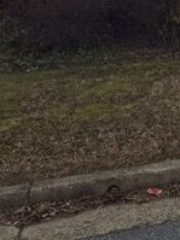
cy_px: -62
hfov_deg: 17.8
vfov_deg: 22.9
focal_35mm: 77
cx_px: 240
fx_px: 534
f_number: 1.8
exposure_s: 1/8016
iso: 25
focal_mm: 5.4
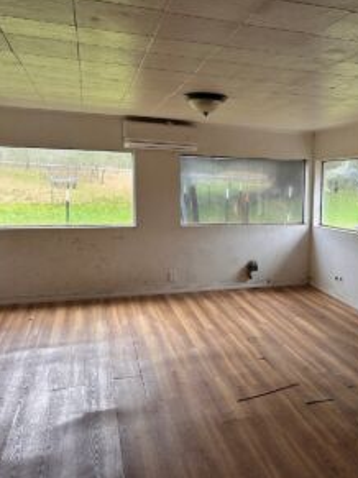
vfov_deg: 55.4
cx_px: 263
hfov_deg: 41.8
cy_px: 238
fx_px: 455
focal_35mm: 33
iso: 250
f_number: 1.78
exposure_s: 1/73
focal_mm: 6.86
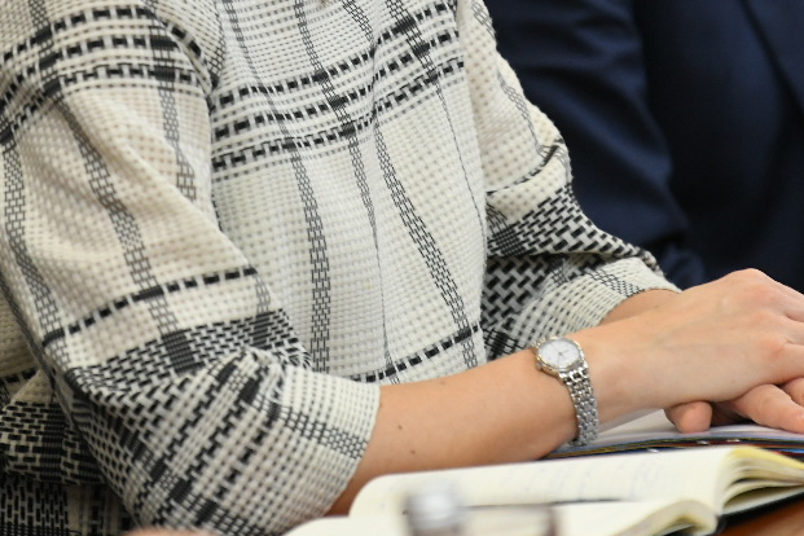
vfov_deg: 2.6
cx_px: 307
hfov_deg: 3.9
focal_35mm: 522
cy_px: -126
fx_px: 11657
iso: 2000
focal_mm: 200
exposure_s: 1/250
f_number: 4
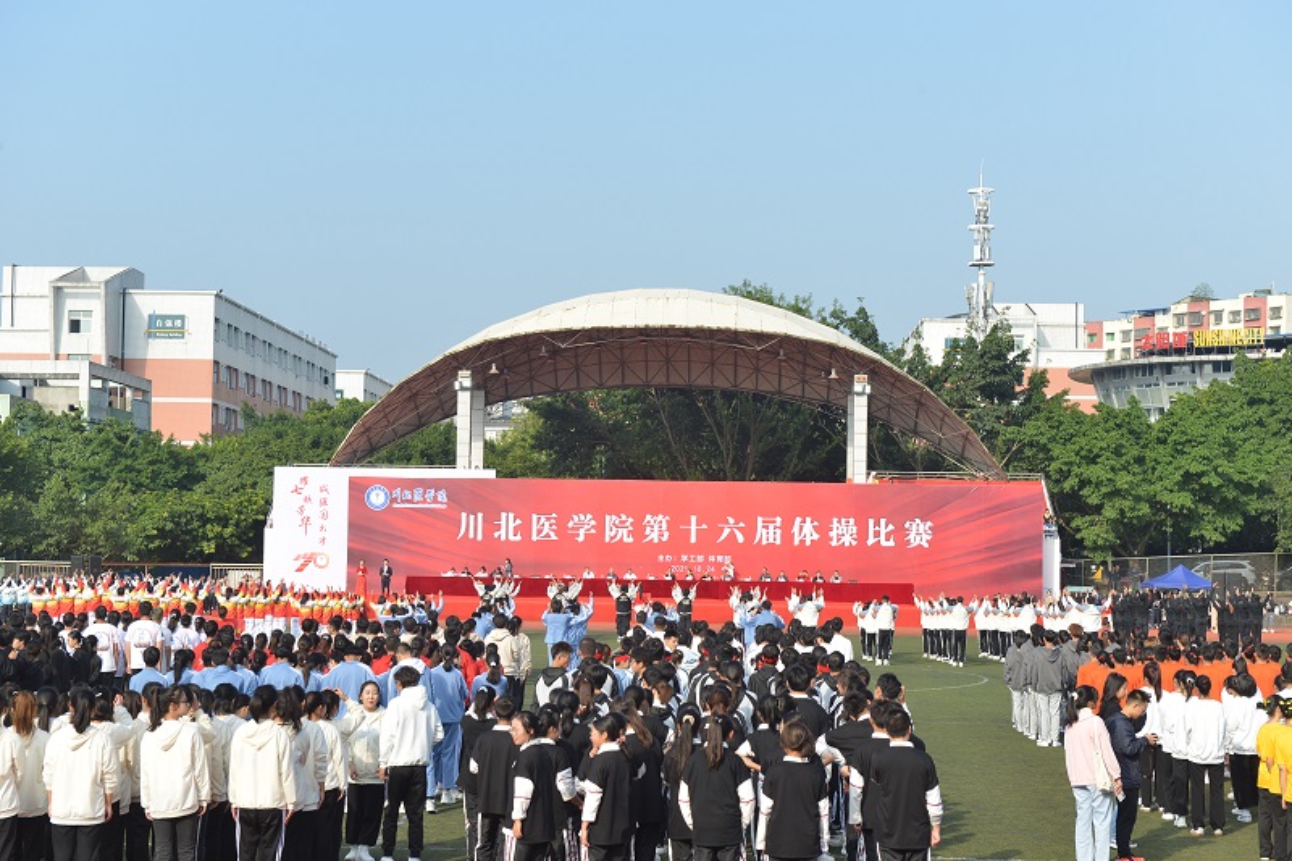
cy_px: 430
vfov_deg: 19.4
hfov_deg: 28.8
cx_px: 646
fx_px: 2512
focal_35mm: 70
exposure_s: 1/125
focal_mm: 70
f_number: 8
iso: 100
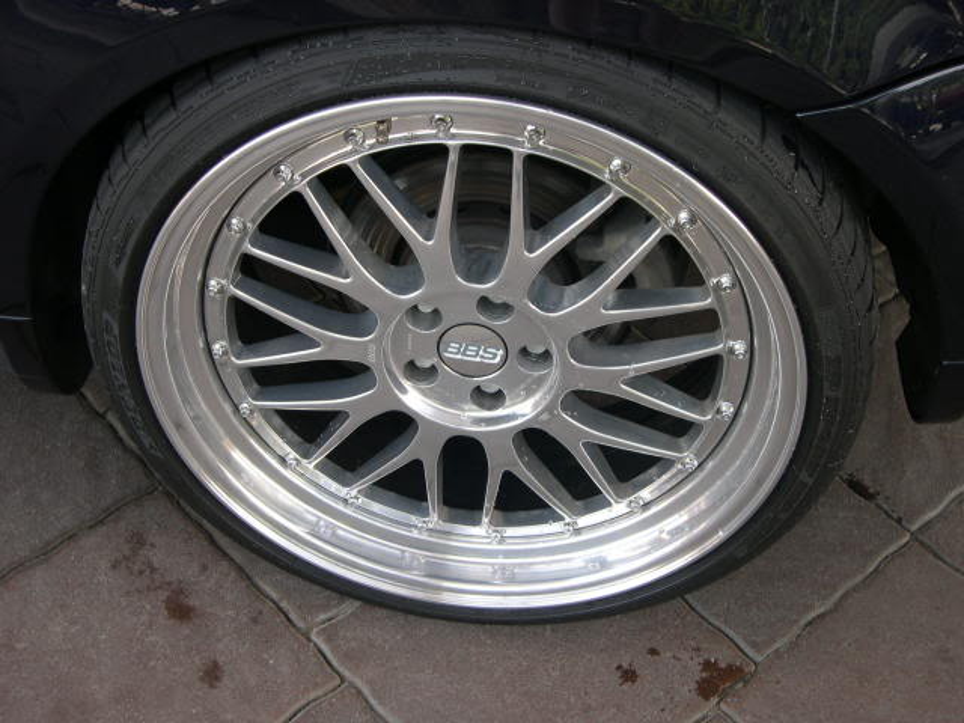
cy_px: 362
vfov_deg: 28.0
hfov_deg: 36.8
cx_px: 482
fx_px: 1448
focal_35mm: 52
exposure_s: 1/75.1
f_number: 3.2
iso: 100
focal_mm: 11.1
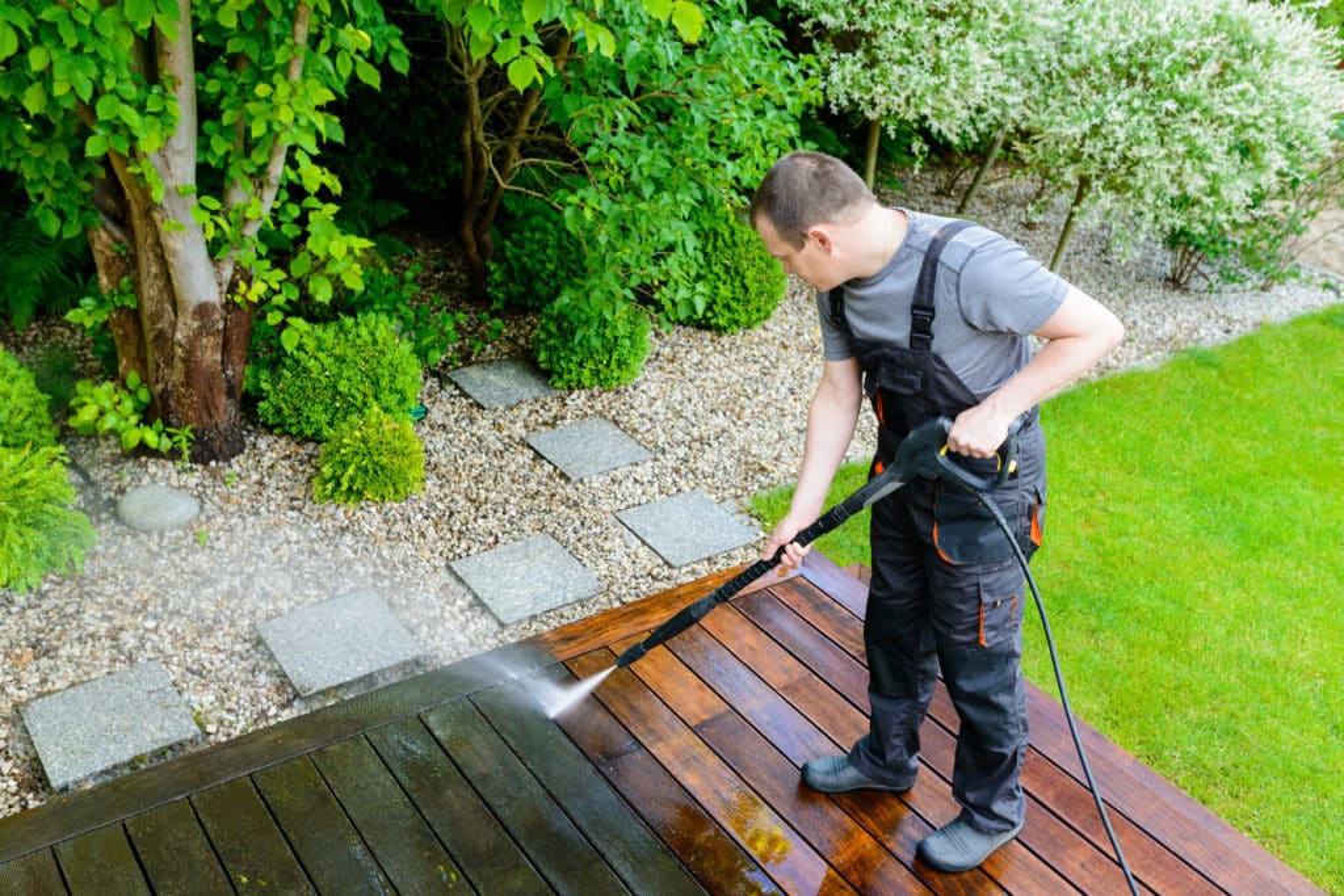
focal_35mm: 35
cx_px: 672
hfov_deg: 54.4
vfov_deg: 37.9
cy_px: 448
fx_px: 1307
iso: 640
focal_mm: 35
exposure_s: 1/160
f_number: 4.5
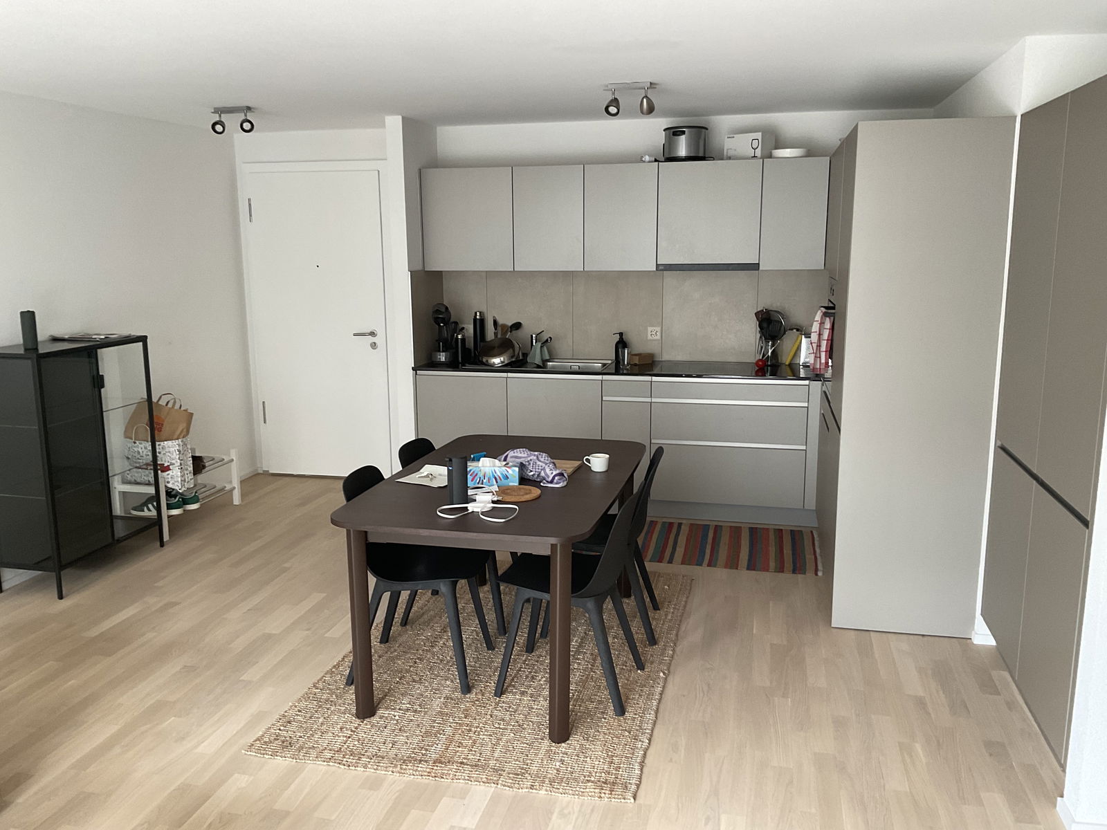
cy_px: 415
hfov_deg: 61.7
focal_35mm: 29
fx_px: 927
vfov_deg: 48.2
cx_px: 554
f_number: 1.8
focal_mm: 3
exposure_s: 1/71
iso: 64
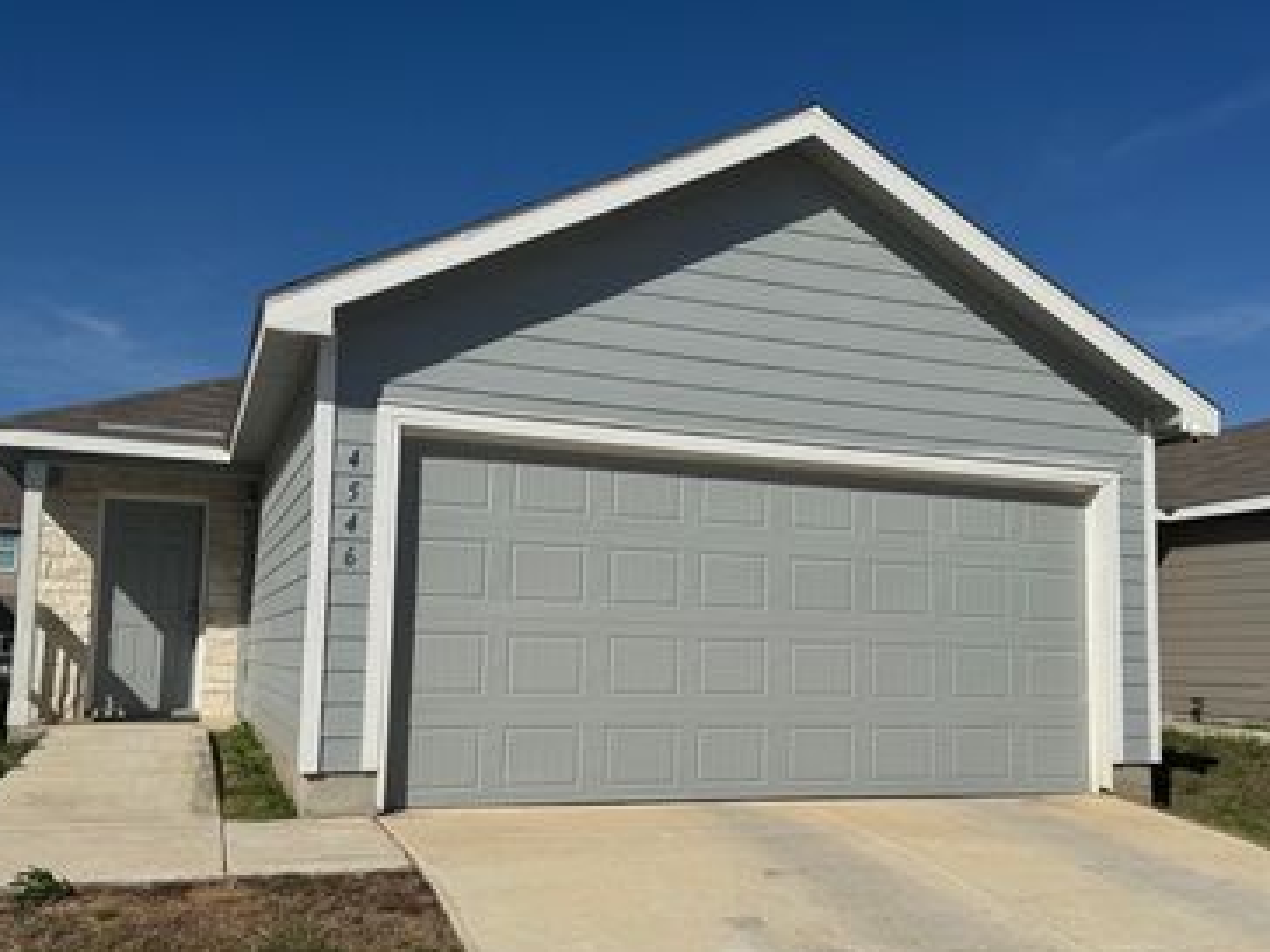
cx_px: 663
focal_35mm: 33
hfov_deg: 55.3
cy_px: 539
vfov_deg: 42.9
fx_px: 1211
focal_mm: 6.76
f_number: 1.78
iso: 80
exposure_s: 1/12346
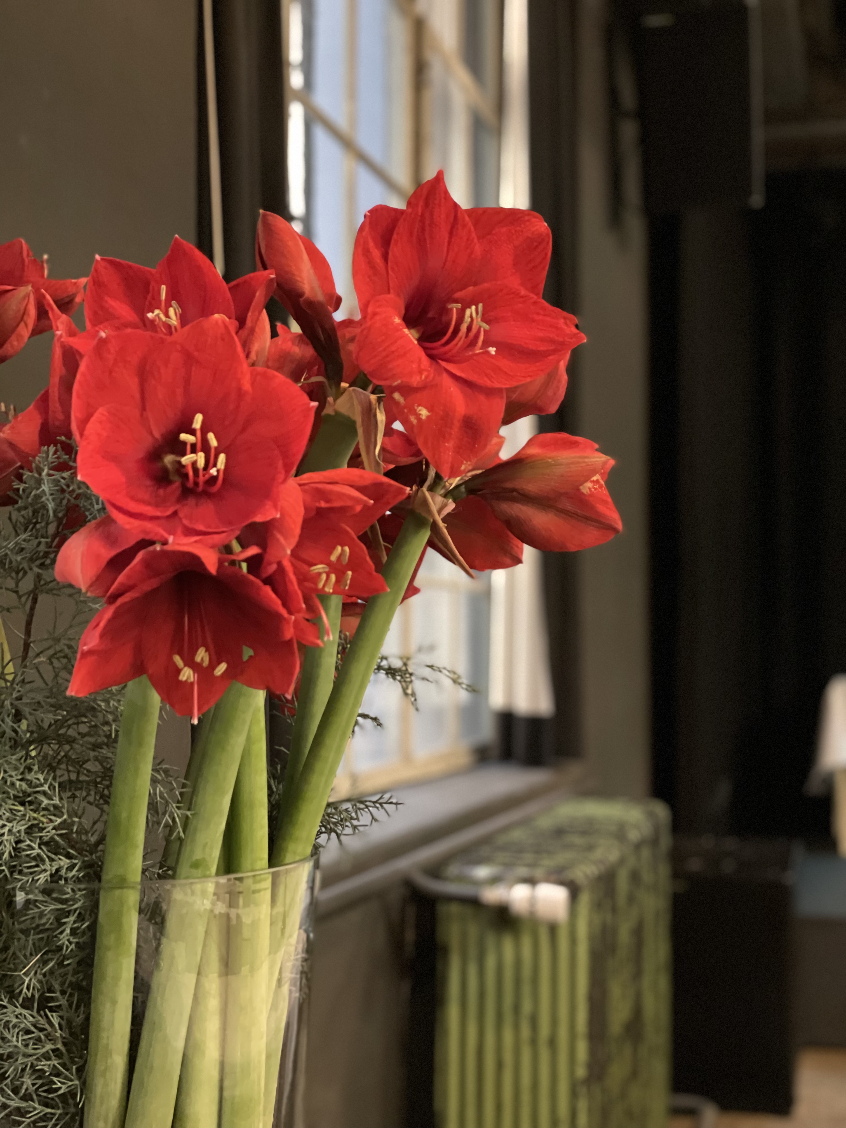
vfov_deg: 36.8
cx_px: 423
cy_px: 564
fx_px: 1694
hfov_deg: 28.0
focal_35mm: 52
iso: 500
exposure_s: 1/14
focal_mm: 6
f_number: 2
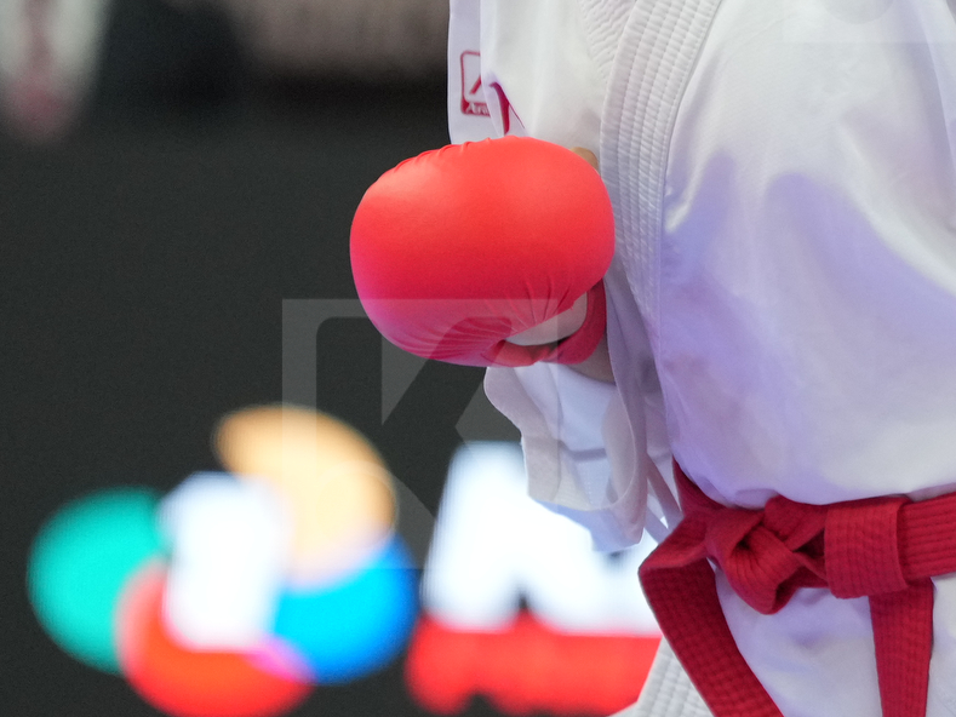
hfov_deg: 3.2
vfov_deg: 2.4
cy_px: -91
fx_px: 16821
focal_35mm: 609
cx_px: 1422
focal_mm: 200
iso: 2500
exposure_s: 1/1000
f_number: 2.8
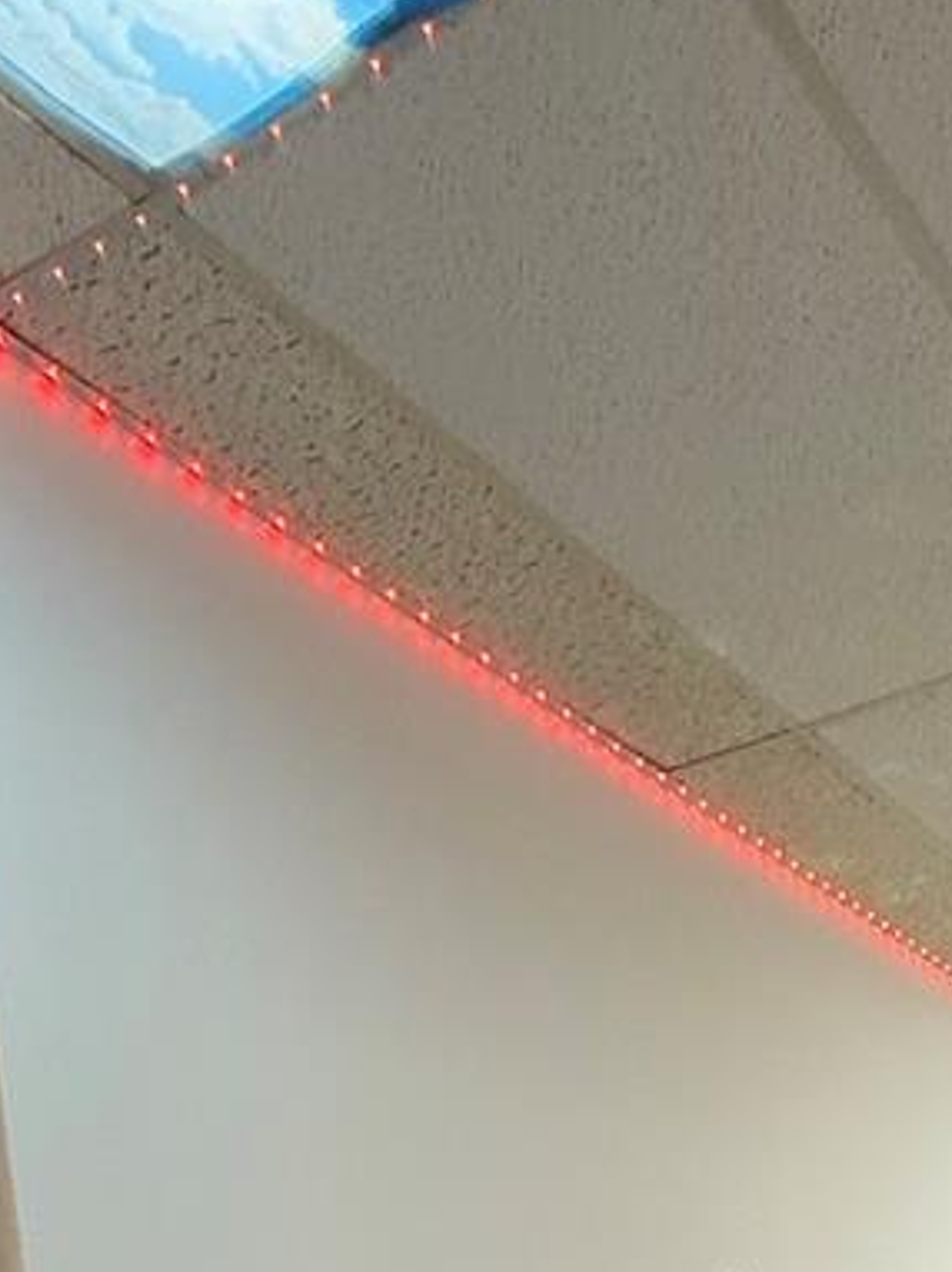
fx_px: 1615
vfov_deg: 30.1
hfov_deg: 31.2
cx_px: 875
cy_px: 1791
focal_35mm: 44
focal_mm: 2.22
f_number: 2.2
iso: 320
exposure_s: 1/60
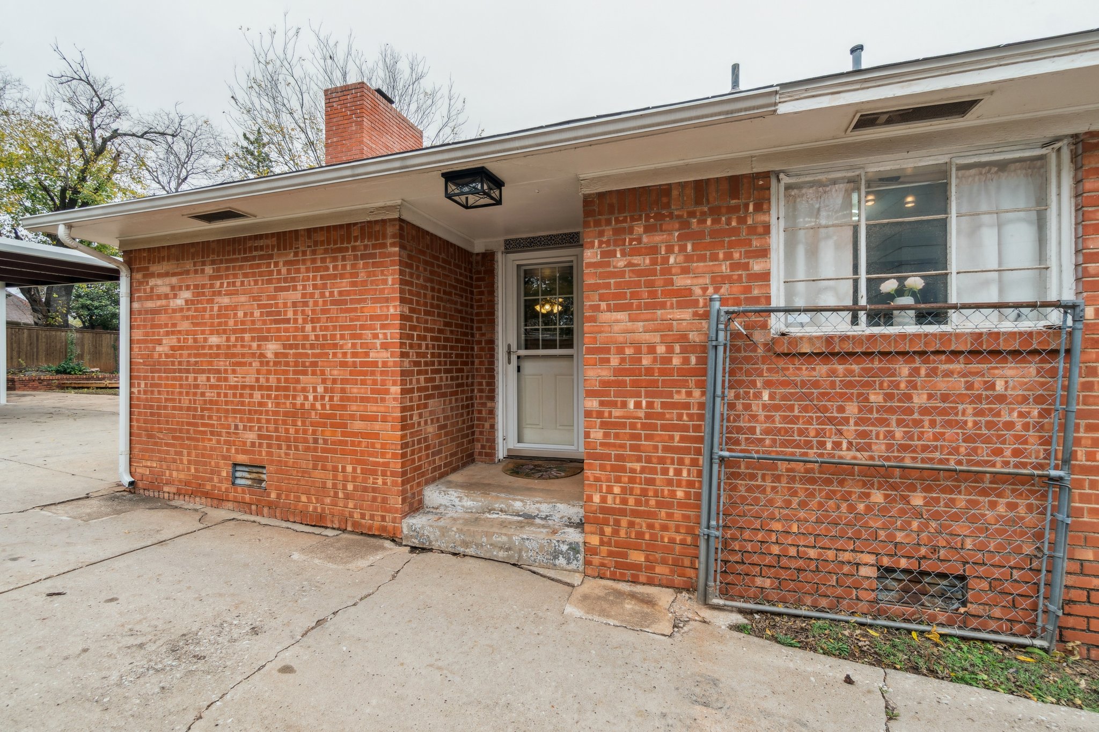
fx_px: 458
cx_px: 550
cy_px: 366
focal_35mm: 15
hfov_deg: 100.4
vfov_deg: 77.3
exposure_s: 1/250
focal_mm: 10
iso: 100
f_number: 8
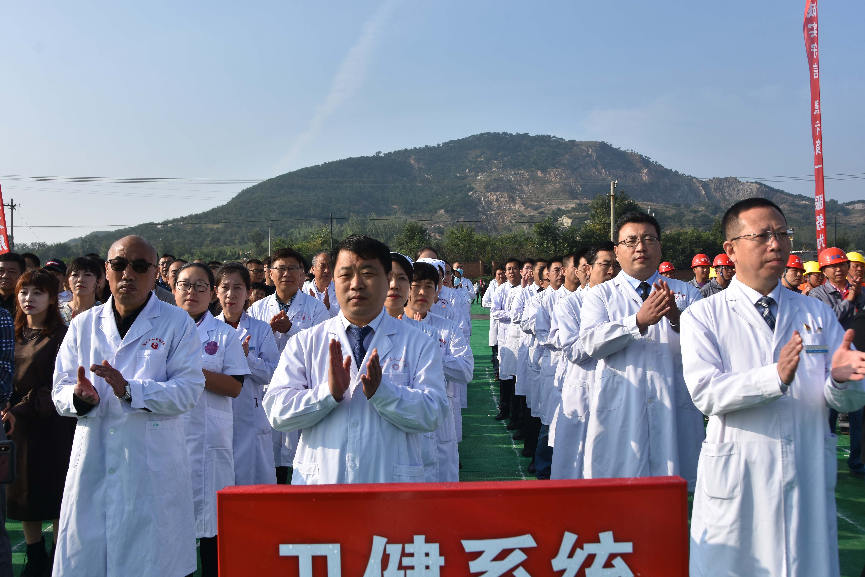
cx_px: 432
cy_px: 288
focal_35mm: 30
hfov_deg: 61.9
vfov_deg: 43.6
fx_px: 721
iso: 140
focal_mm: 20
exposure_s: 1/500
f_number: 8
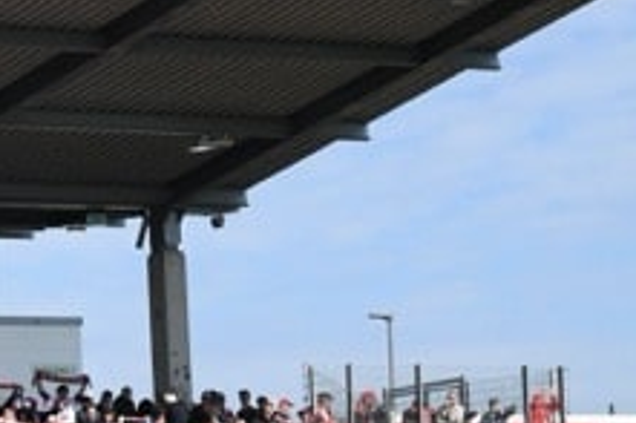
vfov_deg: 4.7
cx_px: -881
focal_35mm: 290
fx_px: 5119
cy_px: 580
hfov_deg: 6.7
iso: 2000
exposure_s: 1/1600
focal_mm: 50
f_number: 13
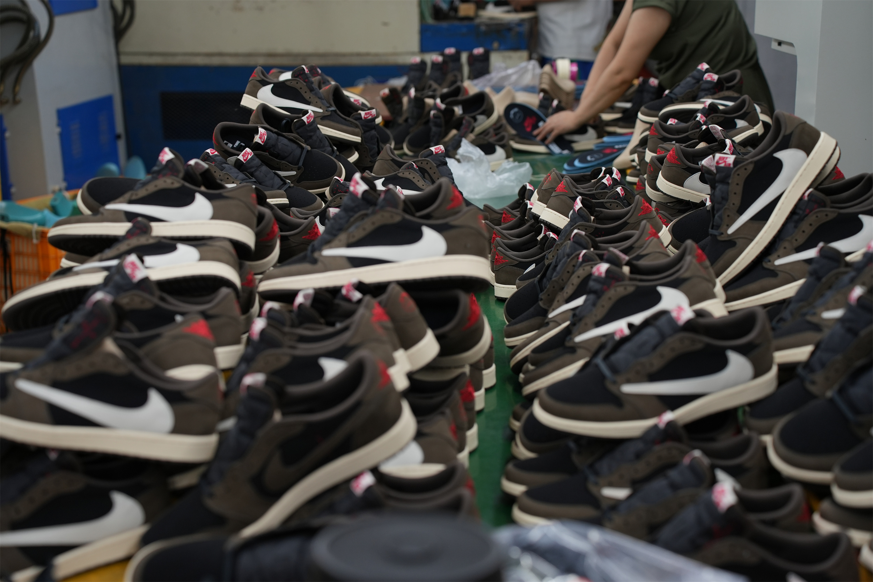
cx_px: 436
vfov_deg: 20.6
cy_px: 291
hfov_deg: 30.5
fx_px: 1600
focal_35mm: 66
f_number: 3.5
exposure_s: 1/125
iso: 640
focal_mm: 66
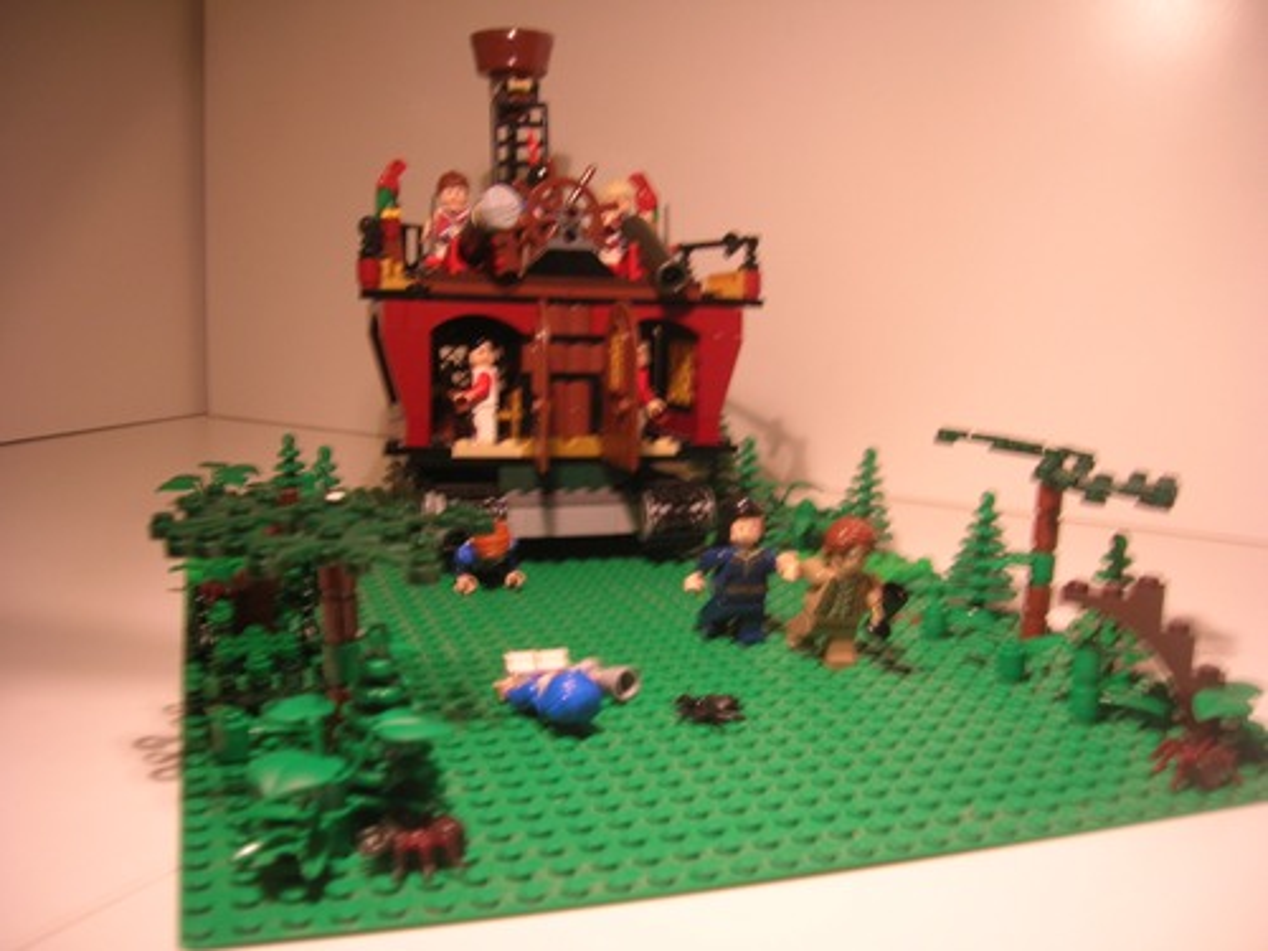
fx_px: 1245
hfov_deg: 54.0
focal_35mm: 34
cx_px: 634
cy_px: 476
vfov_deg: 41.8
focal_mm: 5.7
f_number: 2.9
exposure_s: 1/11.4
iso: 50
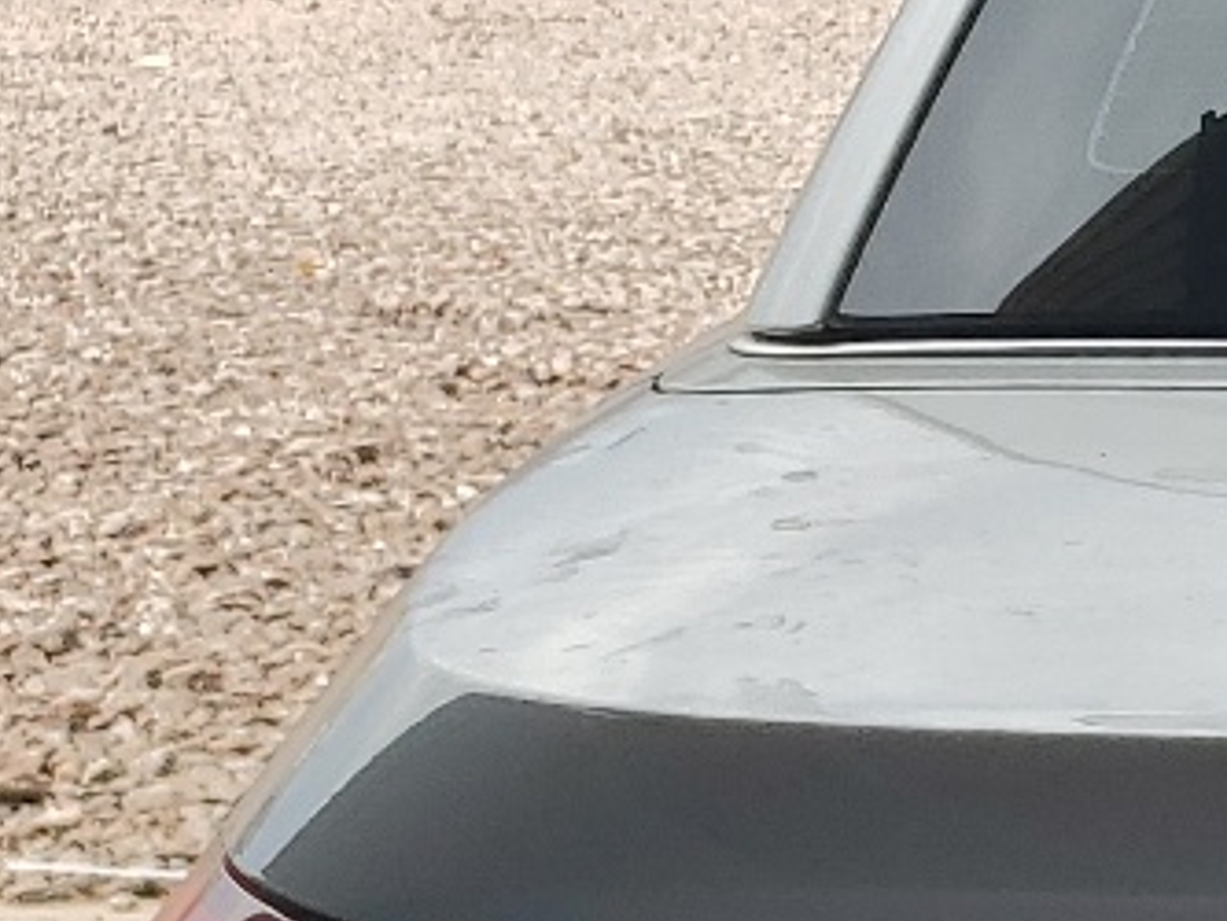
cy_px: 1238
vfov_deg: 11.5
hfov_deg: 13.6
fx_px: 4432
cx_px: 2391
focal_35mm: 125
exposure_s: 1/1429
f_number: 1.5
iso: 50
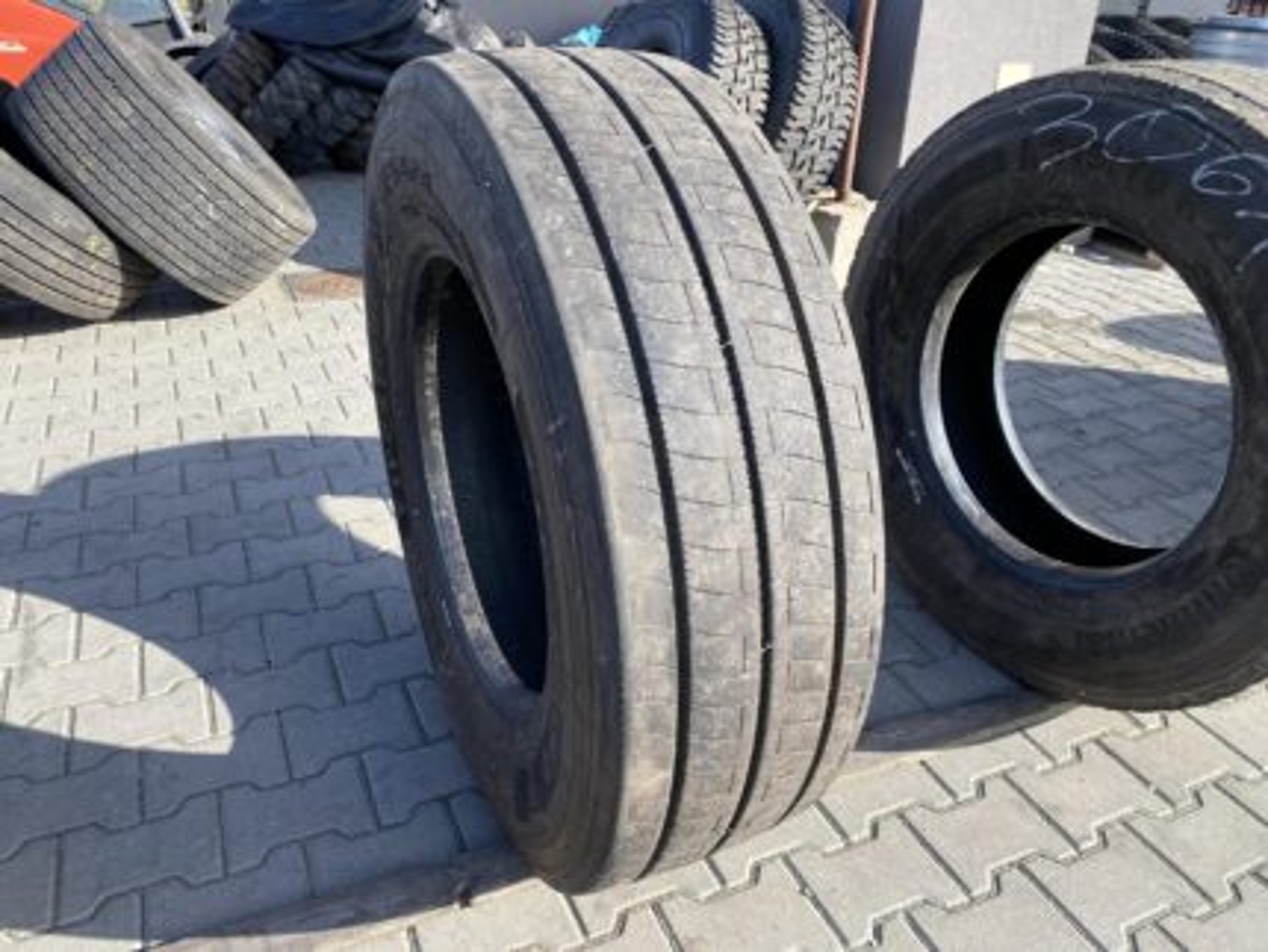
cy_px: 476
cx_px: 634
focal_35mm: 26
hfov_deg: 67.3
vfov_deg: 53.1
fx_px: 953
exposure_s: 1/778
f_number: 1.8
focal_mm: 4.25
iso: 32
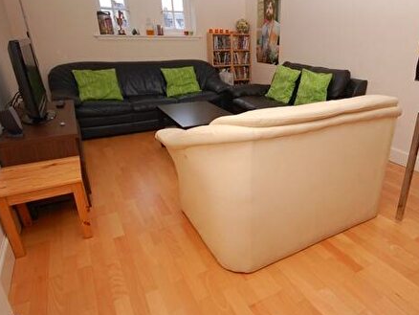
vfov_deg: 58.9
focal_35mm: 23
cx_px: 266
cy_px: 150
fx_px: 279
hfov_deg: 72.5
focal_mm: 10
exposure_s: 1/60
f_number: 4
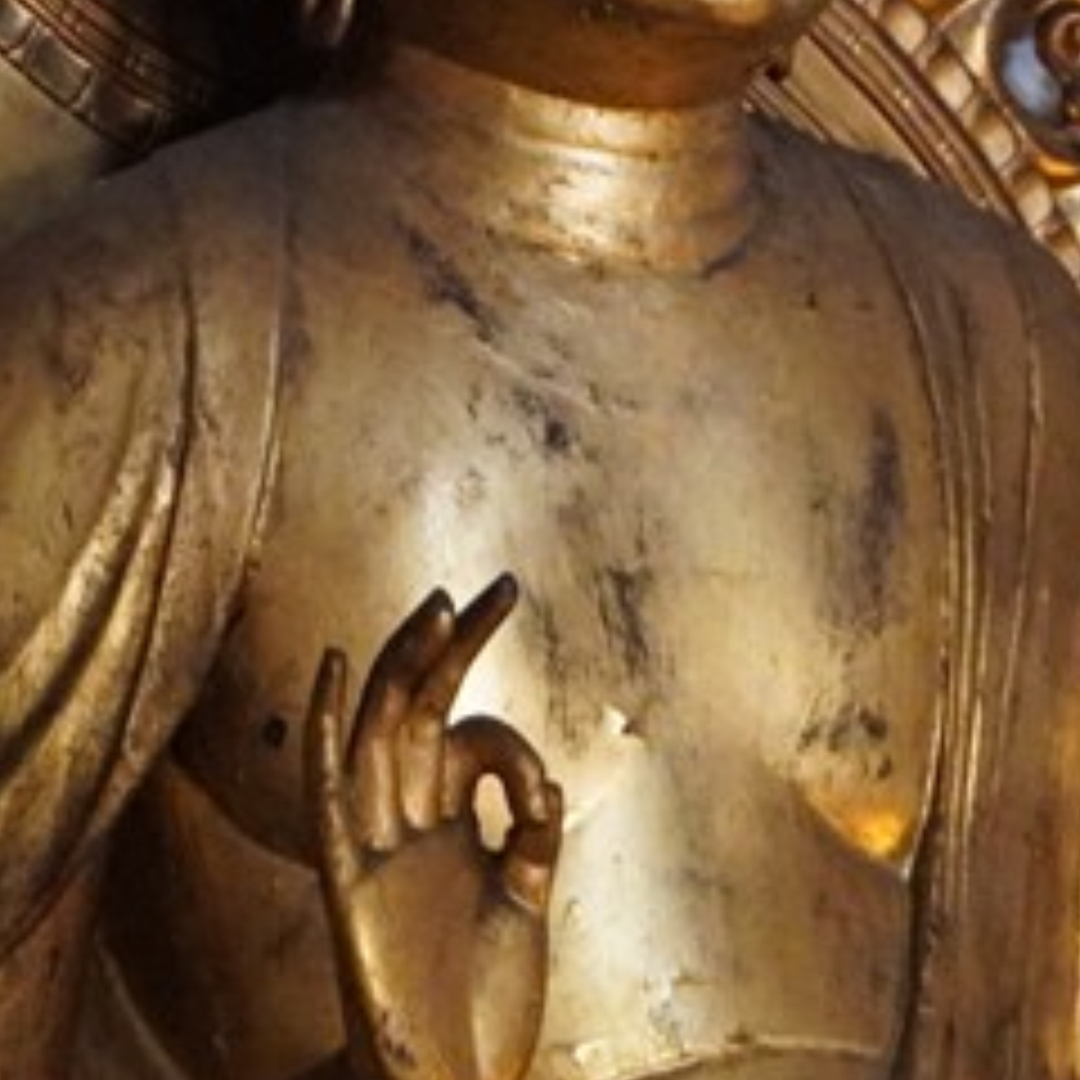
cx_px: 747
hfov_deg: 8.0
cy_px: 569
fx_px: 7695
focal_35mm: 218
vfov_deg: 8.0
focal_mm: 40
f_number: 5.6
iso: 6400
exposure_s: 1/50
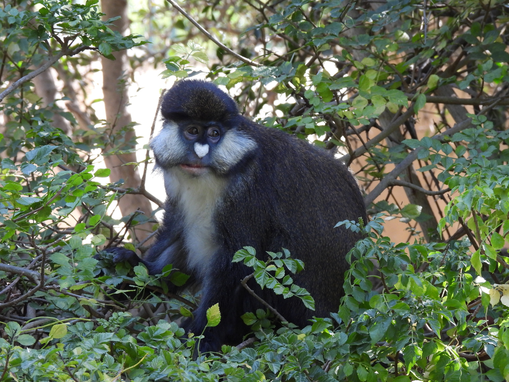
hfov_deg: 5.7
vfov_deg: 4.2
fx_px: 5146
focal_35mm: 350
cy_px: 191
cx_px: 254
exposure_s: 1/100
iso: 400
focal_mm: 62.5
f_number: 5
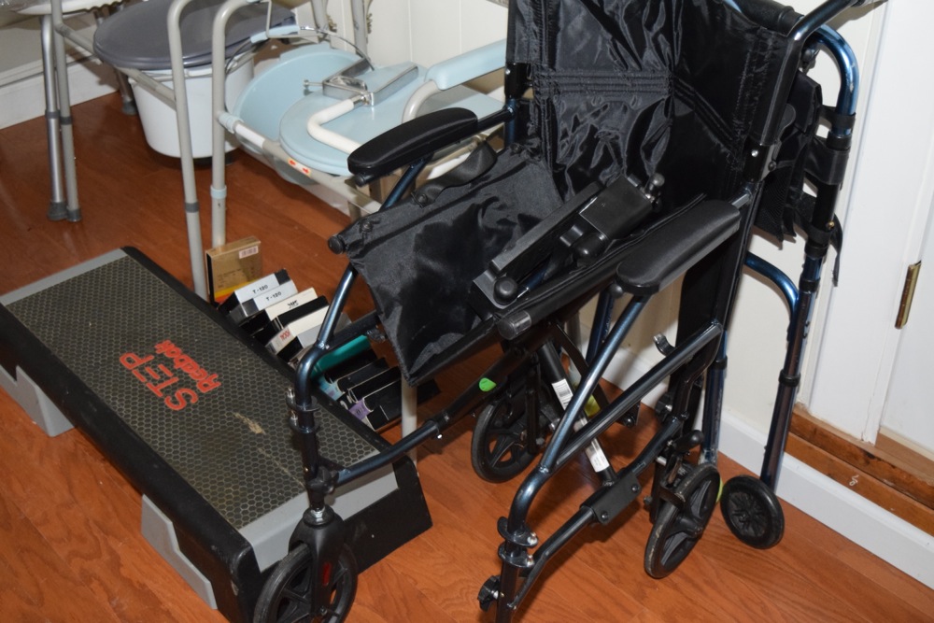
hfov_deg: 42.3
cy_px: 312
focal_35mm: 46
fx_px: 1207
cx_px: 467
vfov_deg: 29.0
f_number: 4.2
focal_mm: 31
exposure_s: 1/60
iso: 2800
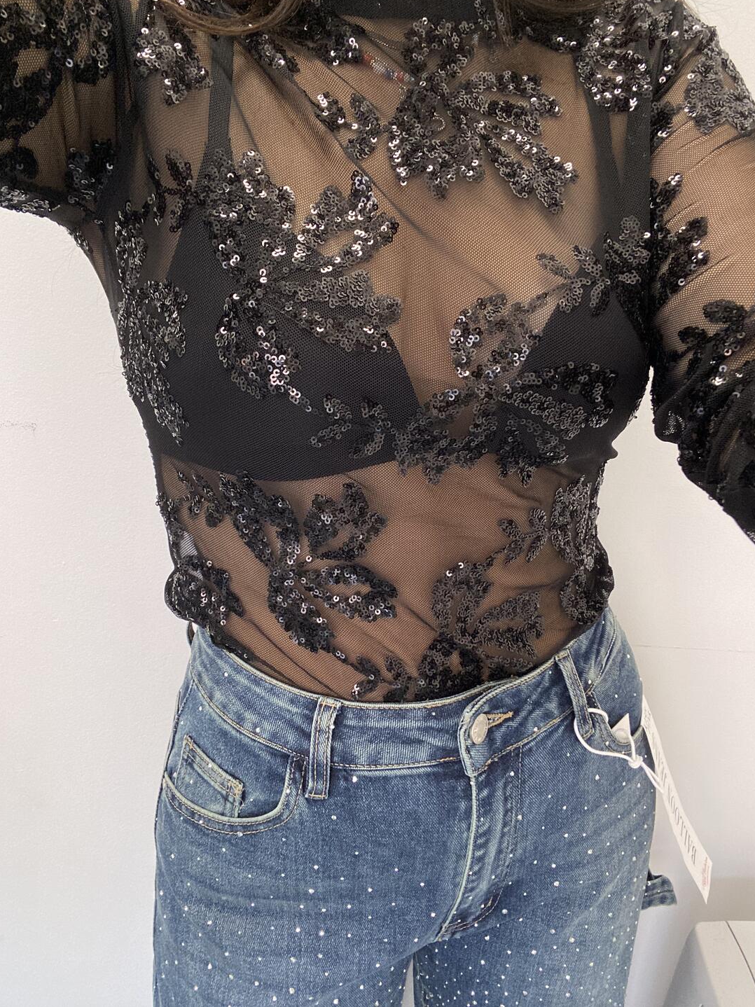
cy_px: 482
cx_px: 379
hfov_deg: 56.8
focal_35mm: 24
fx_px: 698
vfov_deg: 71.6
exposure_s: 1/60
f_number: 2.2
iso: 100
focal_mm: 2.71
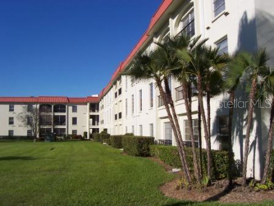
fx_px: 293
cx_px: 137
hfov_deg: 50.1
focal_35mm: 37
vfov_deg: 38.7
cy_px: 103
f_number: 5.6
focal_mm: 5.6
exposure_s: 1/1000
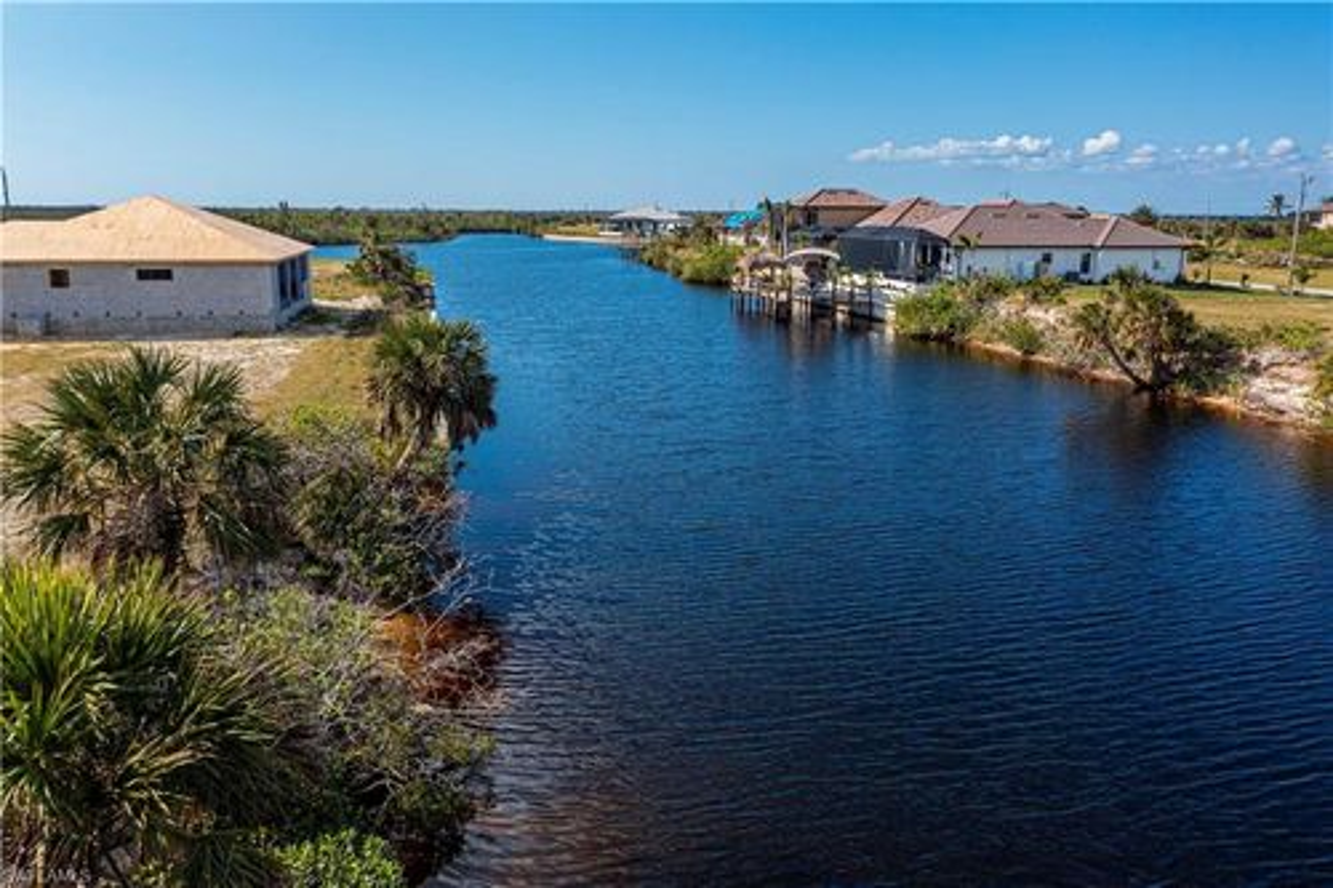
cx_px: 666
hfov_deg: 65.5
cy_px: 444
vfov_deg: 46.4
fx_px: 1036
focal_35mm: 28
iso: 100
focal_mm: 10.26
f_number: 4.5
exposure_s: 1/160
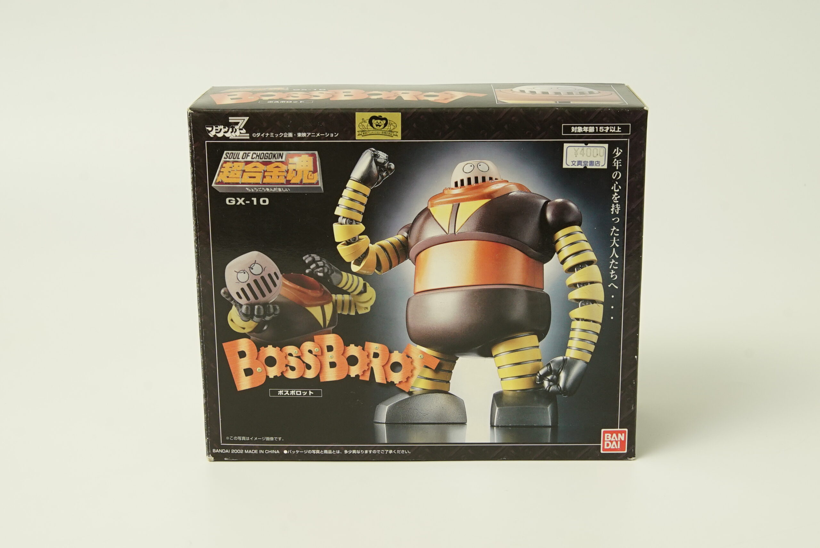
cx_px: 410
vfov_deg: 22.6
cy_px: 274
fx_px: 1367
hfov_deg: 33.4
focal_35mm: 60
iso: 1000
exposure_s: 1/20
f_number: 10
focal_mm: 40
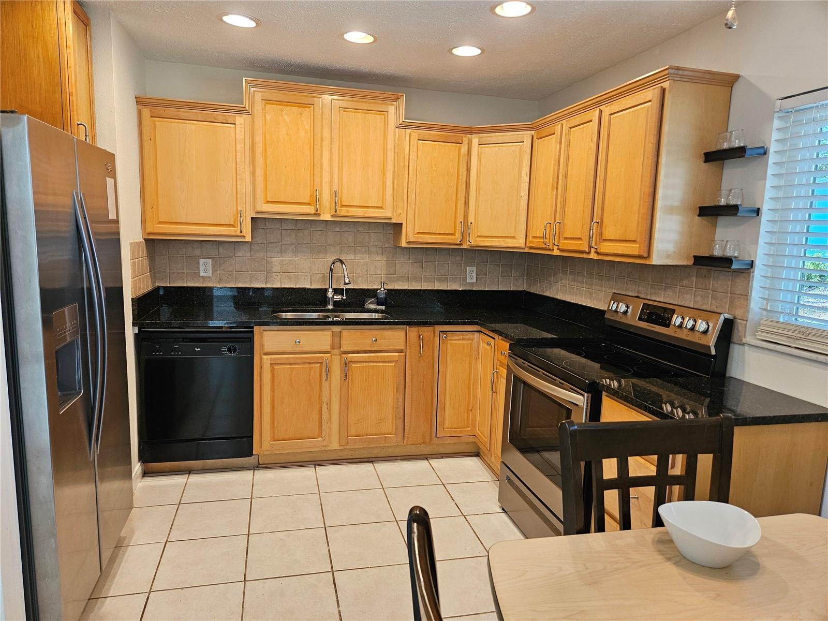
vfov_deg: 58.9
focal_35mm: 23
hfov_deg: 73.9
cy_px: 310
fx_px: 550
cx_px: 414
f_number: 1.8
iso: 250
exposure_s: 1/120
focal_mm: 5.4
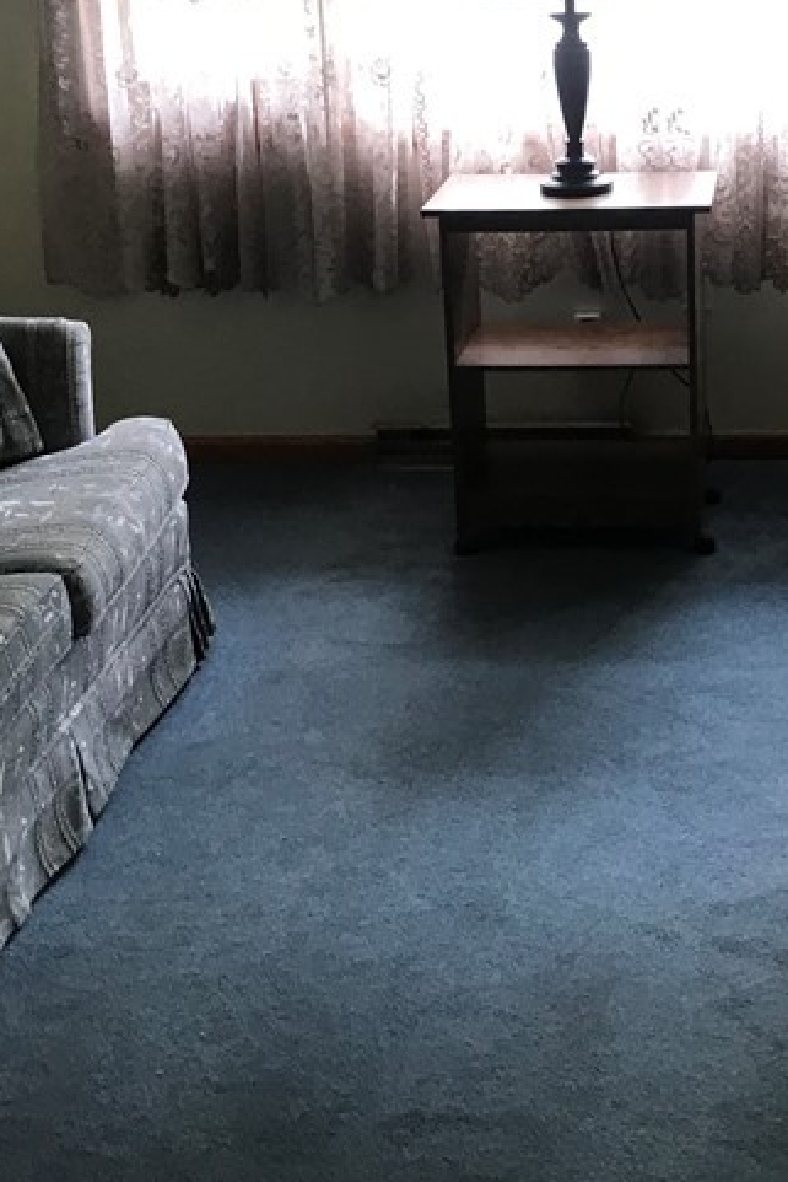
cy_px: 445
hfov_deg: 21.7
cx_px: 616
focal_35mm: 62
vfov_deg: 32.2
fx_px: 2034
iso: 40
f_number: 1.8
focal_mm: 3.99
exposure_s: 1/17
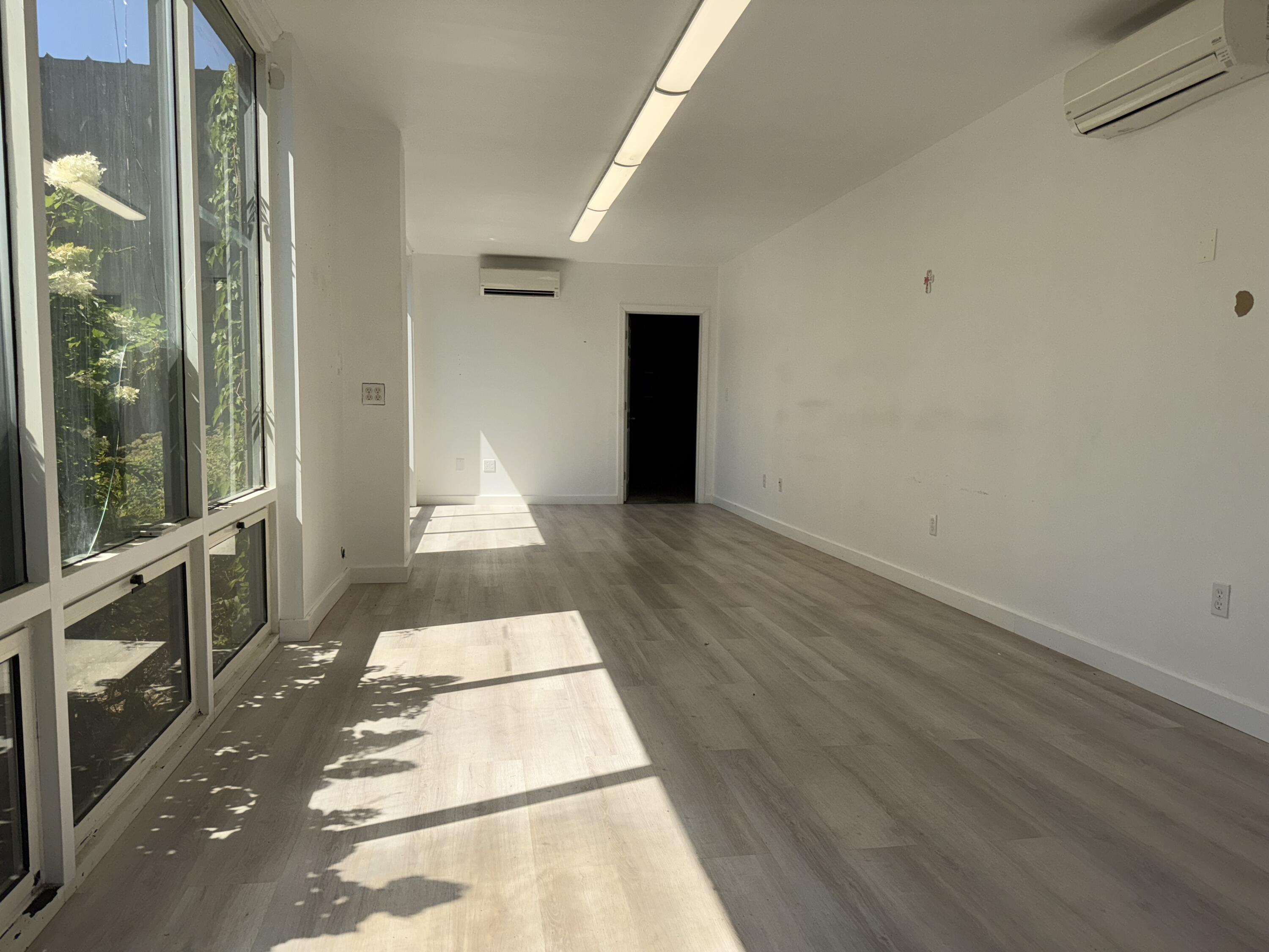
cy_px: 476
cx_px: 634
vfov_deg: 56.8
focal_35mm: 24
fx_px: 880
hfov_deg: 71.6
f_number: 1.78
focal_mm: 6.76
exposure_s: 1/2262
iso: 50
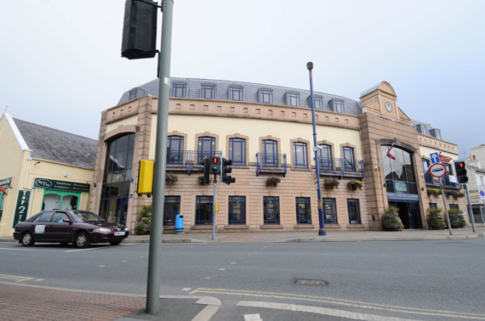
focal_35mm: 18
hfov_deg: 90.1
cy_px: 160
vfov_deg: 67.2
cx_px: 242
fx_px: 242
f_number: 9
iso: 250
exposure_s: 1/250
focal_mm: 12
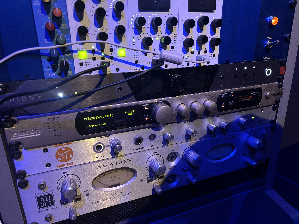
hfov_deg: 67.3
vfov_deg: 53.1
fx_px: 225
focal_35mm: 26
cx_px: 150
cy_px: 112
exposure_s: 1/30
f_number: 1.6
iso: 1000
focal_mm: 5.96
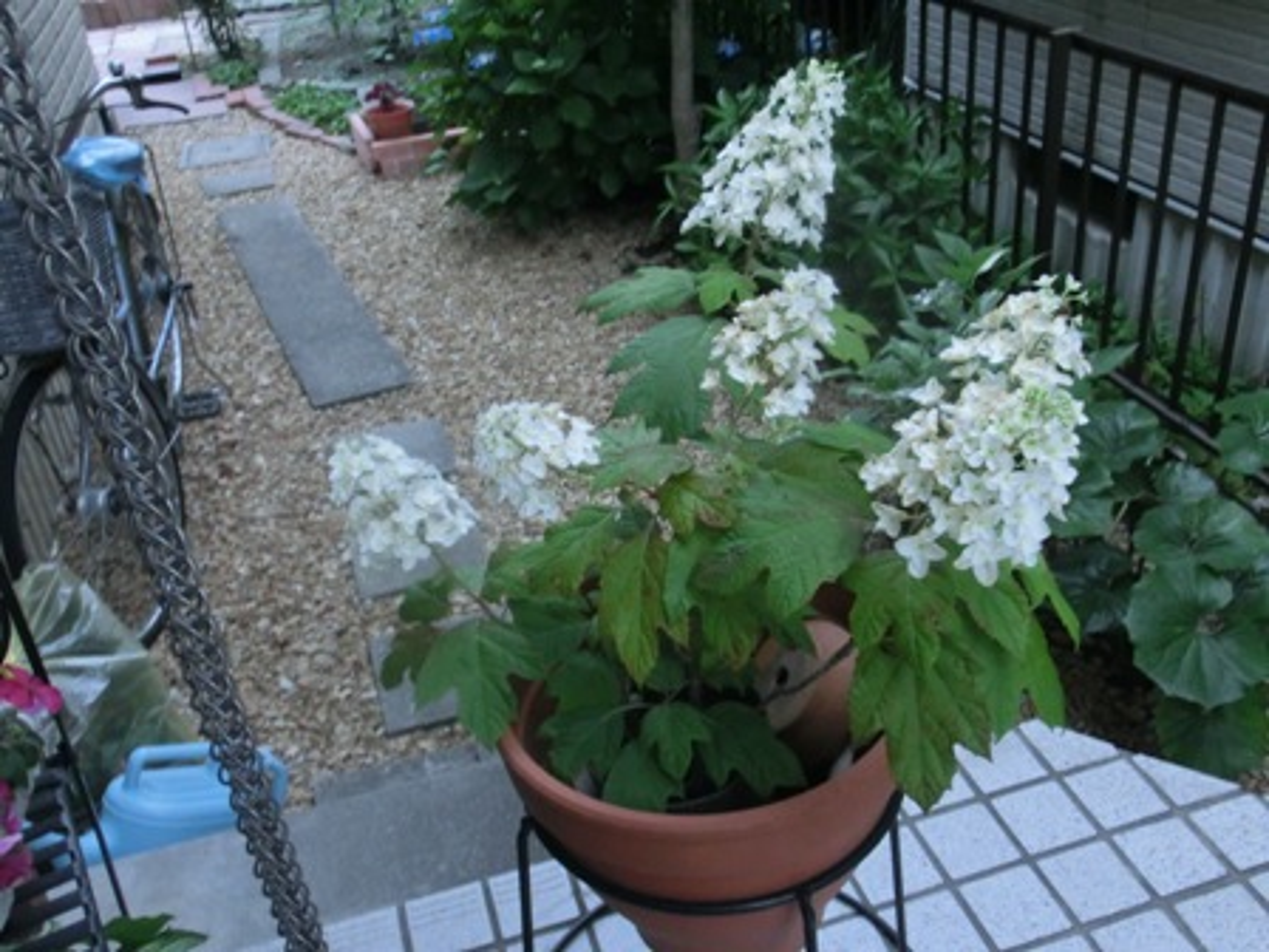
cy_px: 476
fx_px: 1356
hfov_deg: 50.1
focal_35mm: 37
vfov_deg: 38.7
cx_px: 634
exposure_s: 1/13
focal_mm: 6.61
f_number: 3.9
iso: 800
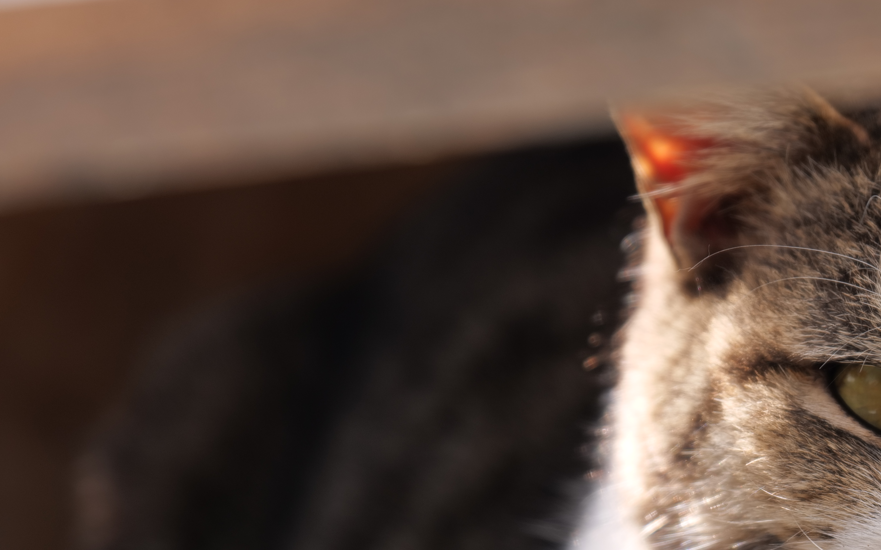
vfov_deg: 5.0
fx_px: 6363
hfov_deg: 7.9
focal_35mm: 265
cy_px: 374
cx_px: 971
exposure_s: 1/40
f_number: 4
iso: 100
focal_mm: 105
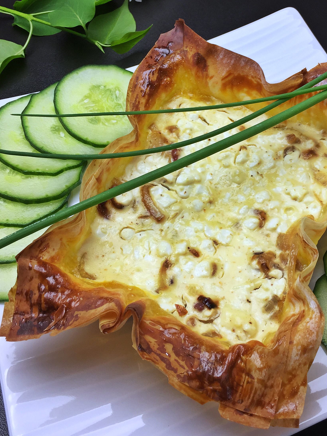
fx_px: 542
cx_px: 202
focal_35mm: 43
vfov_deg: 43.5
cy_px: 164
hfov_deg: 33.5
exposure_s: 1/115
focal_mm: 4.15
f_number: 2.2
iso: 32
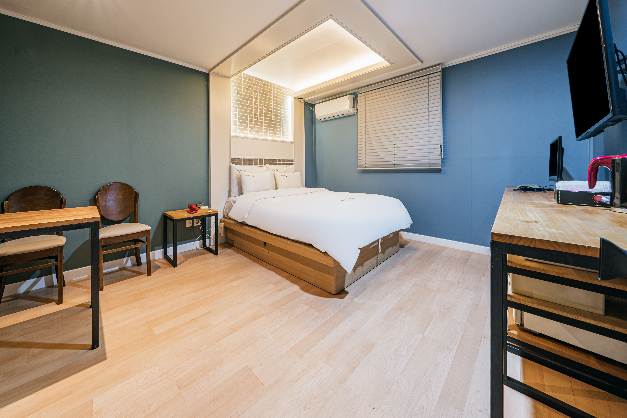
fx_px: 209
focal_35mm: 12
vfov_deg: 90.0
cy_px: 209
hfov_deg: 112.6
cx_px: 314
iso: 100
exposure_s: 1.6
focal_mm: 12
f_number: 10
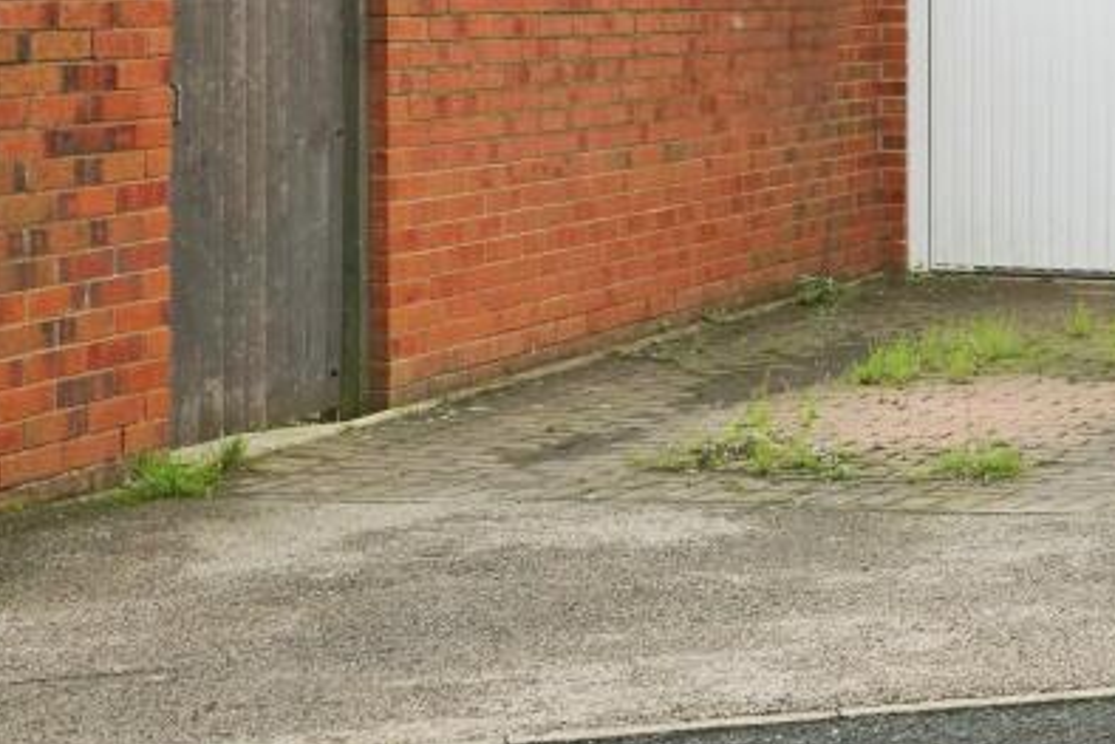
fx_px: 2819
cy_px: -61
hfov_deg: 20.5
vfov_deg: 14.7
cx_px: 1426
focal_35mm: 91
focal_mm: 35
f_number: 7.1
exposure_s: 1/1250
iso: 2000
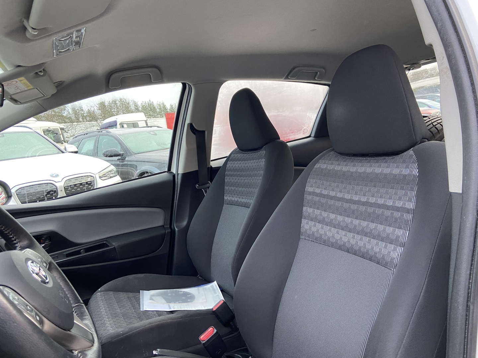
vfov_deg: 53.1
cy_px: 179
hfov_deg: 67.3
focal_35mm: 26
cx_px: 239
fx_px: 359
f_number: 1.8
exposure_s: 1/60
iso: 125
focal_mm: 4.25
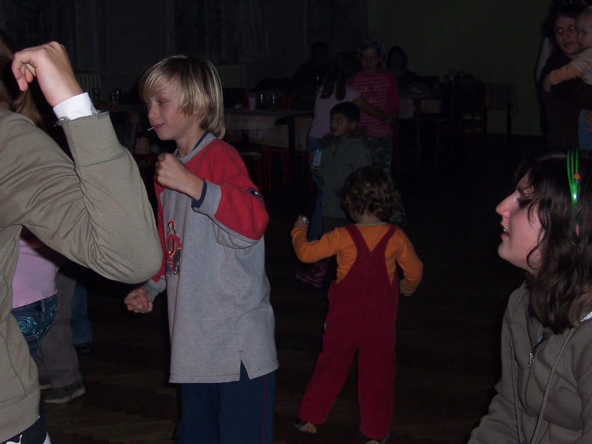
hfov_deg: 26.7
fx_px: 1248
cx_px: 296
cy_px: 222
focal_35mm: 73
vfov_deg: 20.2
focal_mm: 12.1
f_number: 4.3
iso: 80
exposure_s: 1/90
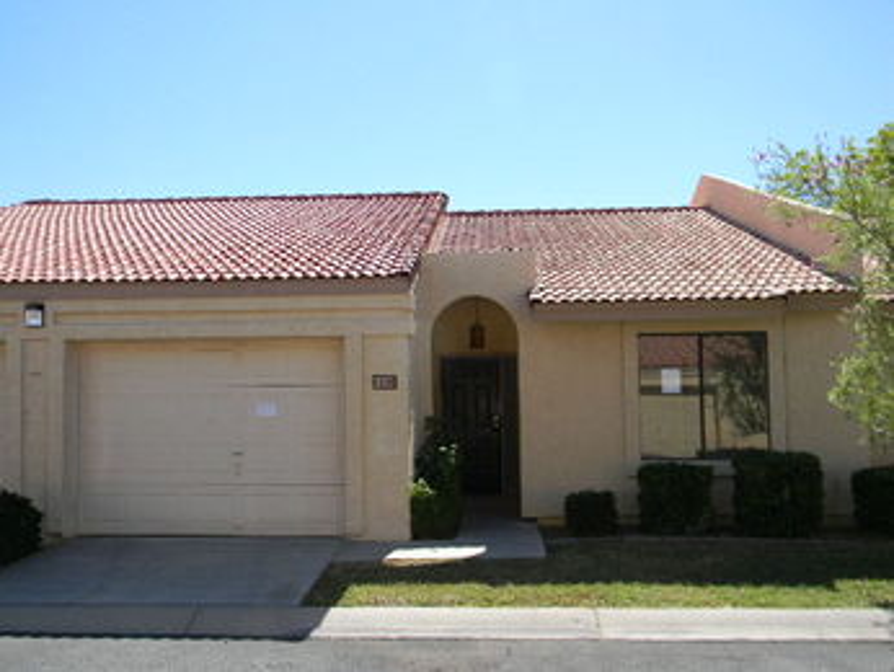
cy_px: 336
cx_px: 447
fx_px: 930
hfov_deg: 51.3
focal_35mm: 36
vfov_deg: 39.7
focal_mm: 6.4
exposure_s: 1/751
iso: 112
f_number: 3.7
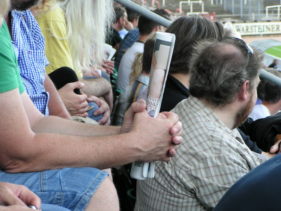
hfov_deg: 13.2
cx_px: 140
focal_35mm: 150
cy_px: 106
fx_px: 1218
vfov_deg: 9.9
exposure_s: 1/200
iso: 50
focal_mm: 22.9
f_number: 4
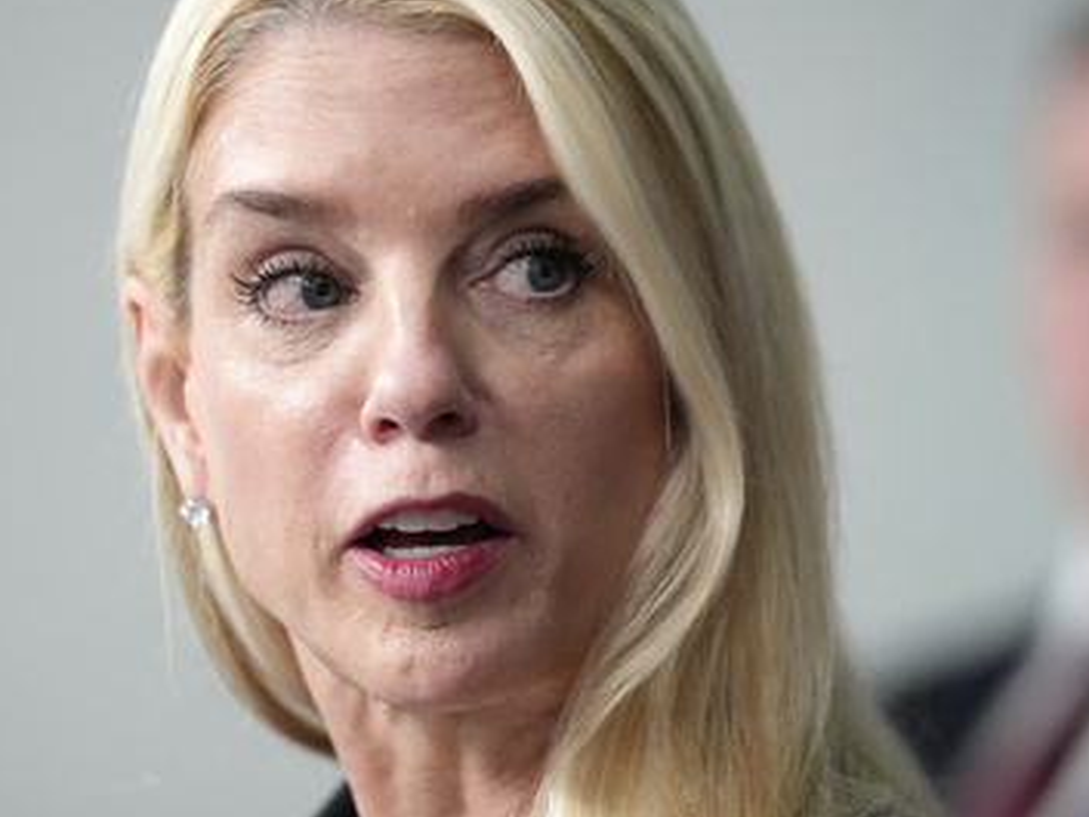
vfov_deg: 5.3
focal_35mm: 279
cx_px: 629
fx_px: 8780
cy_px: 408
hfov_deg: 7.1
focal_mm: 200
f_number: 2.8
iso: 3200
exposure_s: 1/640
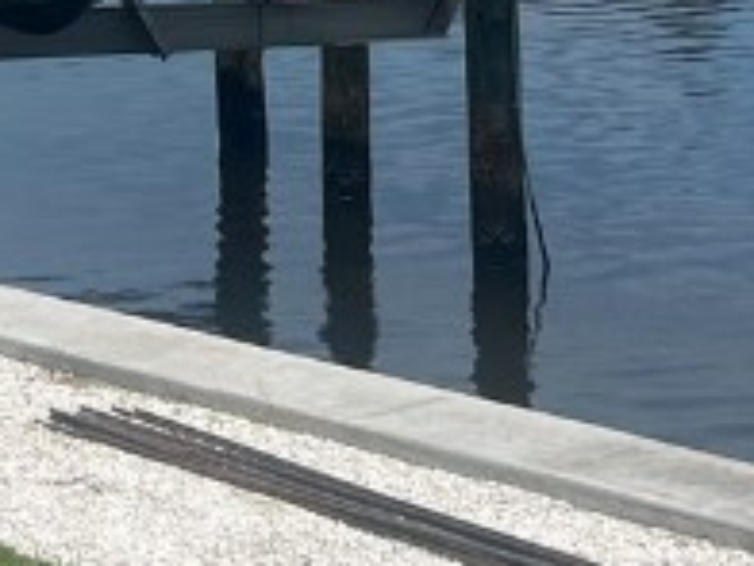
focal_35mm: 136
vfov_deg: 10.3
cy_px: -427
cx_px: -289
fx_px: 2962
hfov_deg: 13.8
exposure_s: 1/8696
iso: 50
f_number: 1.5
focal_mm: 5.7
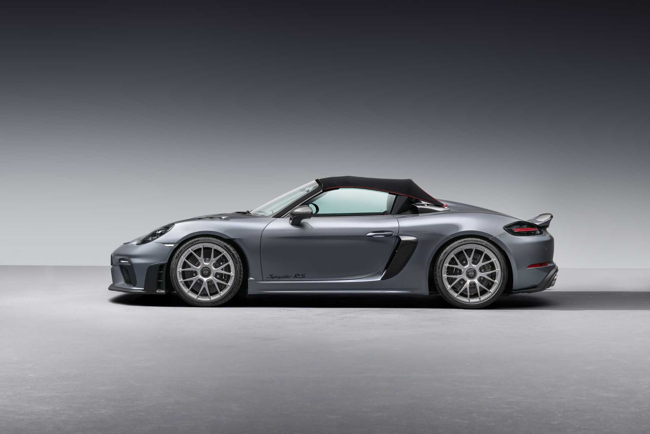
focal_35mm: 75
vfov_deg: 18.2
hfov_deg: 27.0
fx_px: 1354
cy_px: 217
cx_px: 325
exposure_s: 4
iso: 100
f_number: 7.1
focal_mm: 75
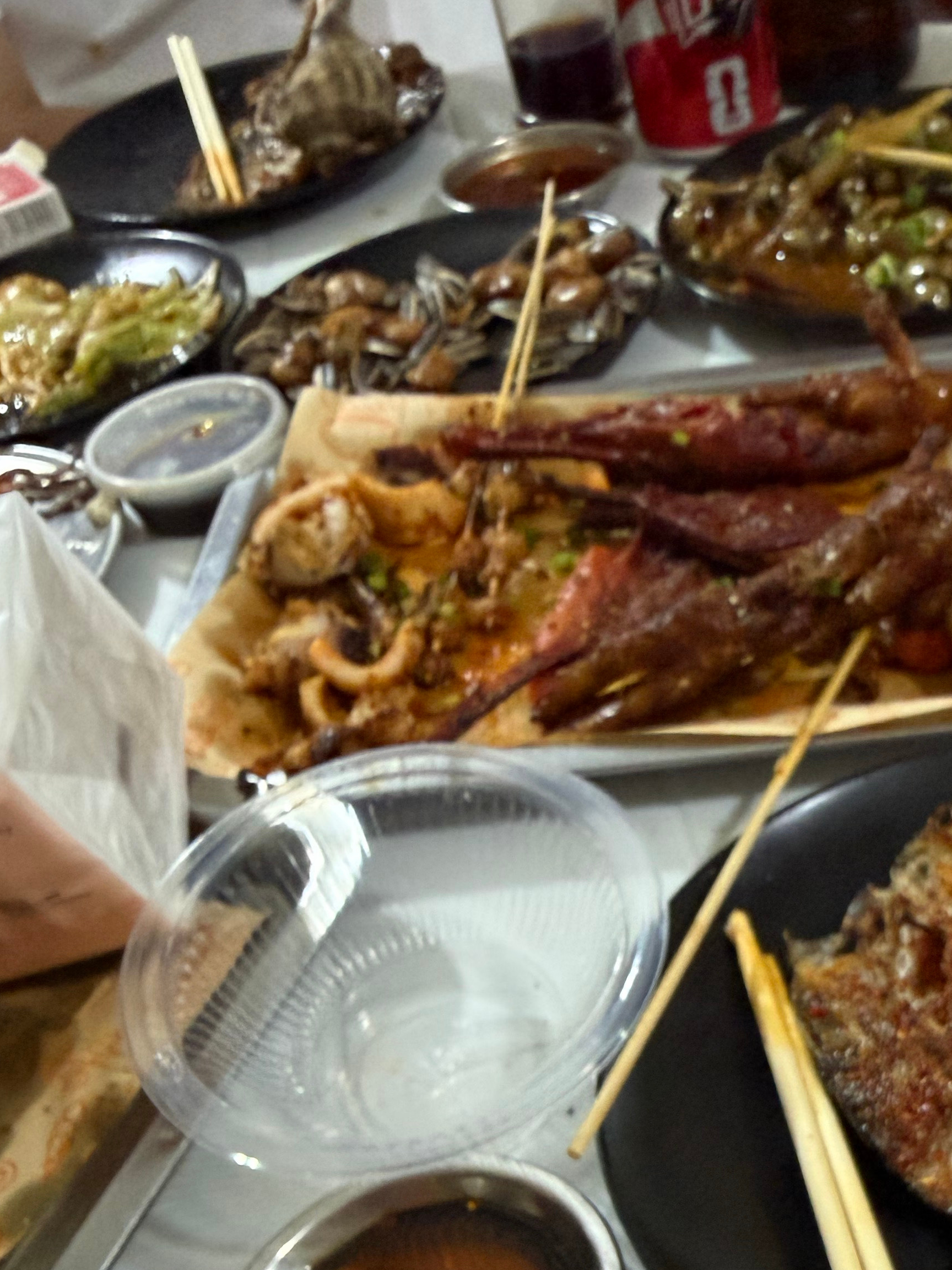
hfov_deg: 33.5
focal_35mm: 42
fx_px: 1540
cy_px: 1091
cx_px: 733
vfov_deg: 41.9
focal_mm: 2.22
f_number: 2.2
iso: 400
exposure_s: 1/50
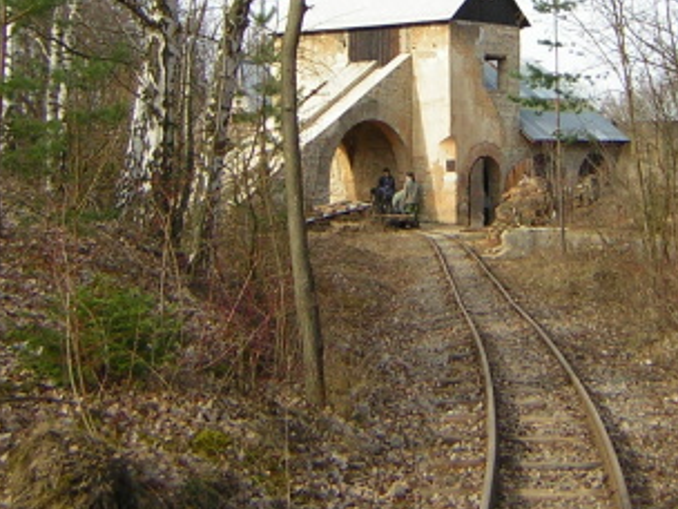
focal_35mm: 71
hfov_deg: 27.1
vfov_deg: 20.4
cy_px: 83
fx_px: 1391
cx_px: 480
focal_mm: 4.7
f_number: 2.6
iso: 50
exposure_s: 1/451
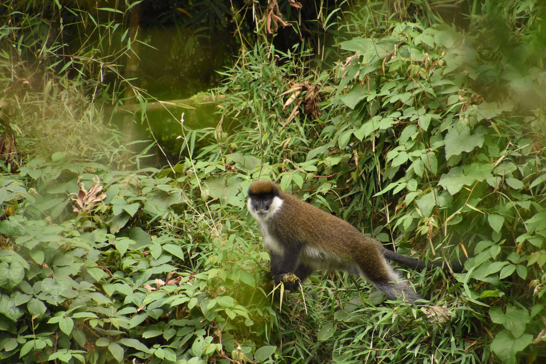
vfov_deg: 3.1
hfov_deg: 4.6
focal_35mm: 450
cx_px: 273
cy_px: 182
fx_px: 6825
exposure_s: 1/250
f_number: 7.1
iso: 1600
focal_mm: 300
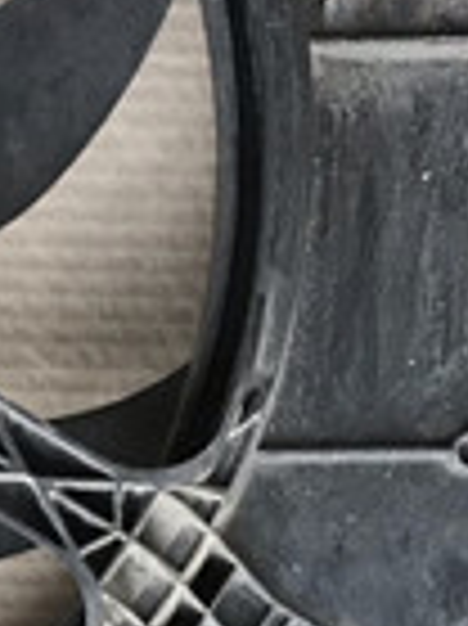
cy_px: 941
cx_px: -220
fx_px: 2907
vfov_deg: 11.7
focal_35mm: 161
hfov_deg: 9.0
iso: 32
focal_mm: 3.99
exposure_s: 1/33
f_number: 1.8
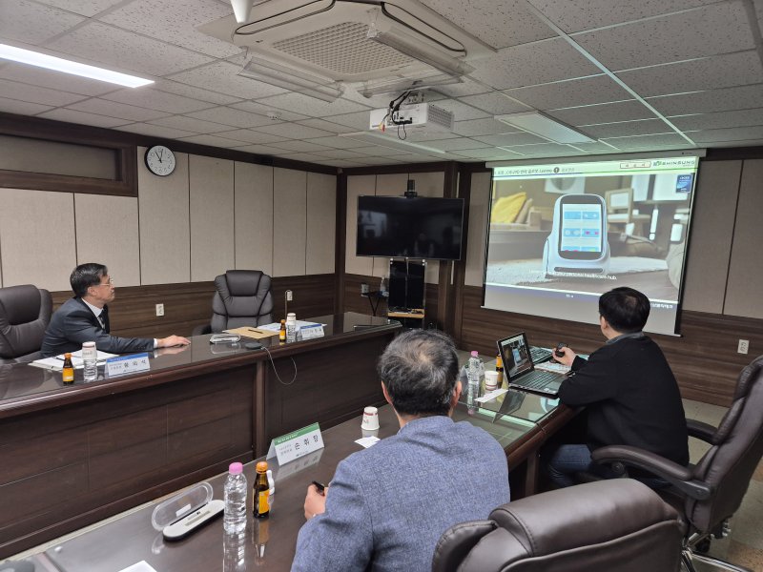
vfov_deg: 58.9
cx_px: 382
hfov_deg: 73.9
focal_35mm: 23
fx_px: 507
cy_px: 286
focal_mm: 5.4
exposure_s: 1/120
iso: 200
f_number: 1.8
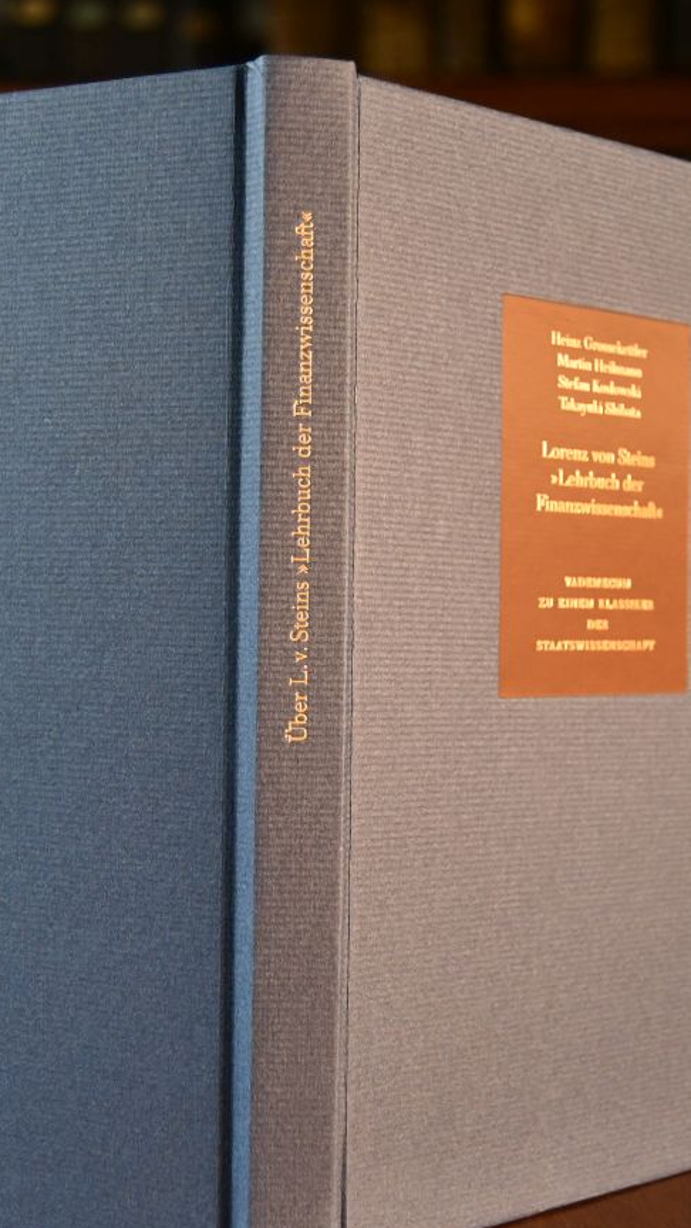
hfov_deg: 21.4
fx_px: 1824
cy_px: 659
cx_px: 264
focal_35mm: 56
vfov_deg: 37.2
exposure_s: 1/125
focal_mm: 22
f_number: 3.5
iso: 1000
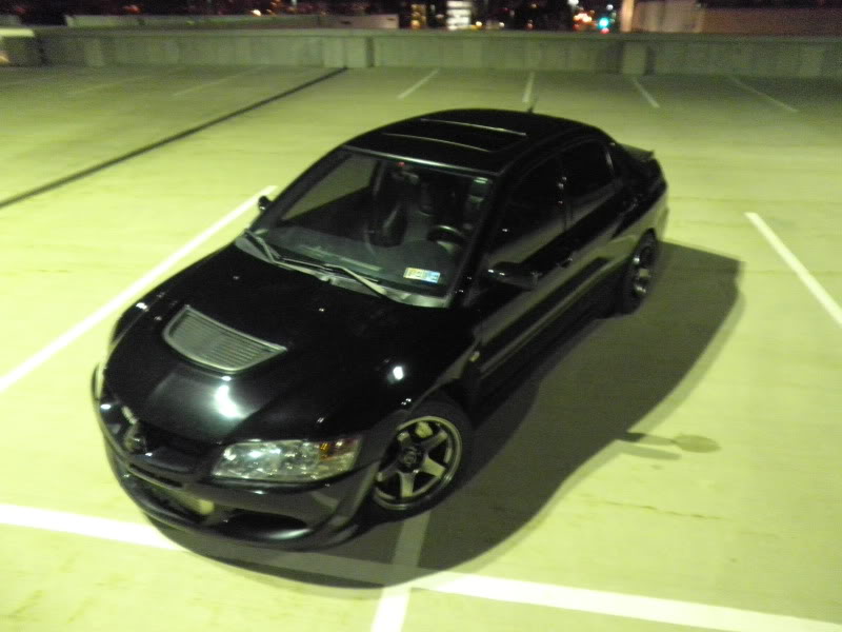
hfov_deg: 67.3
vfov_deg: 53.1
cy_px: 316
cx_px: 421
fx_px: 632
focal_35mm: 26
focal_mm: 4.7
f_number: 2.6
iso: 800
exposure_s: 1/4
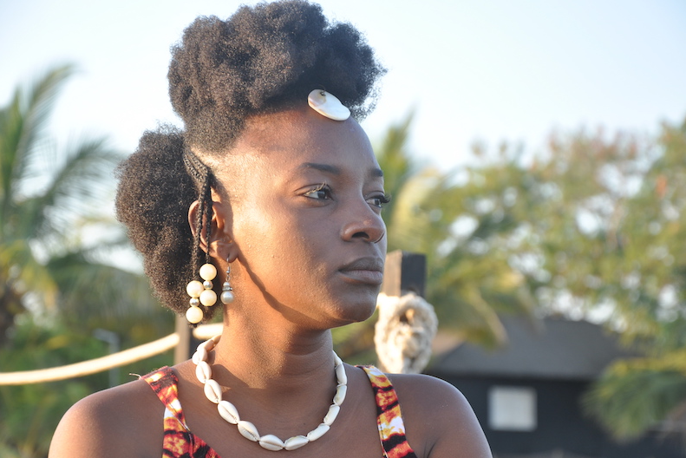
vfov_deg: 12.9
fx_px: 2021
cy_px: 229
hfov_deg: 19.3
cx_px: 346
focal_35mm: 106
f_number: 9
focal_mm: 70
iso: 200
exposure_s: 1/80
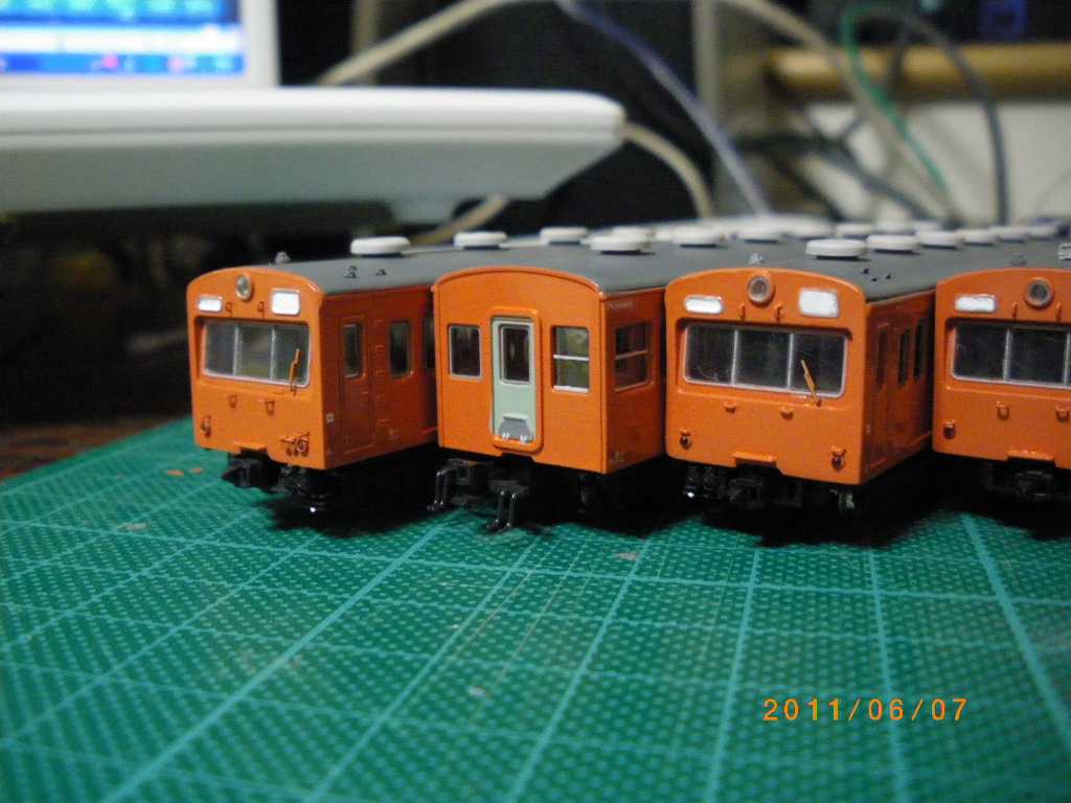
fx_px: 1114
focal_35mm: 36
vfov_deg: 39.7
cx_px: 536
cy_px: 402
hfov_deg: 51.4
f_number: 3.5
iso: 800
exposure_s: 1/13
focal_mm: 6.3
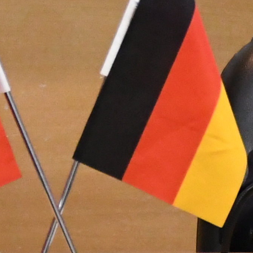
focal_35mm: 994
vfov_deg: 1.8
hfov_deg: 1.8
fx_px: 8219
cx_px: 31
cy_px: -218
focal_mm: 95
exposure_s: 1/160
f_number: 5.3
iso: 3600
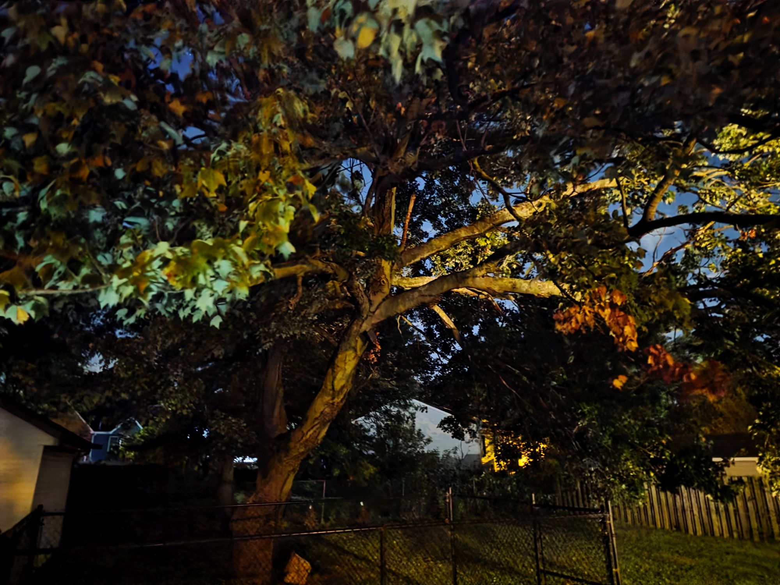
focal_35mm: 23
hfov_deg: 73.9
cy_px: 292
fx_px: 518
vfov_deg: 58.9
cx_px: 390
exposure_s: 1/2
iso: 3200
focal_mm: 6.3
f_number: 1.7
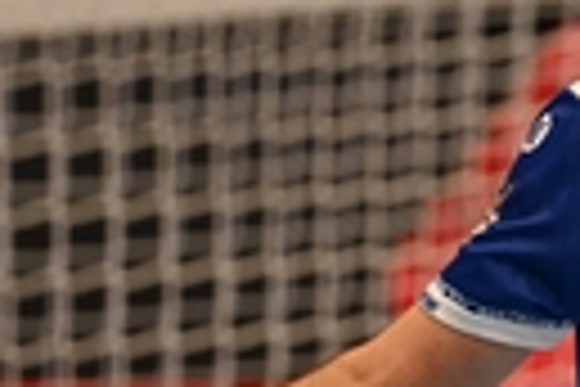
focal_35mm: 837
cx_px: 683
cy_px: -162
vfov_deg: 1.6
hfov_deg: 2.5
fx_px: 13484
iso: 2000
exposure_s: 1/1250
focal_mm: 180
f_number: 2.8
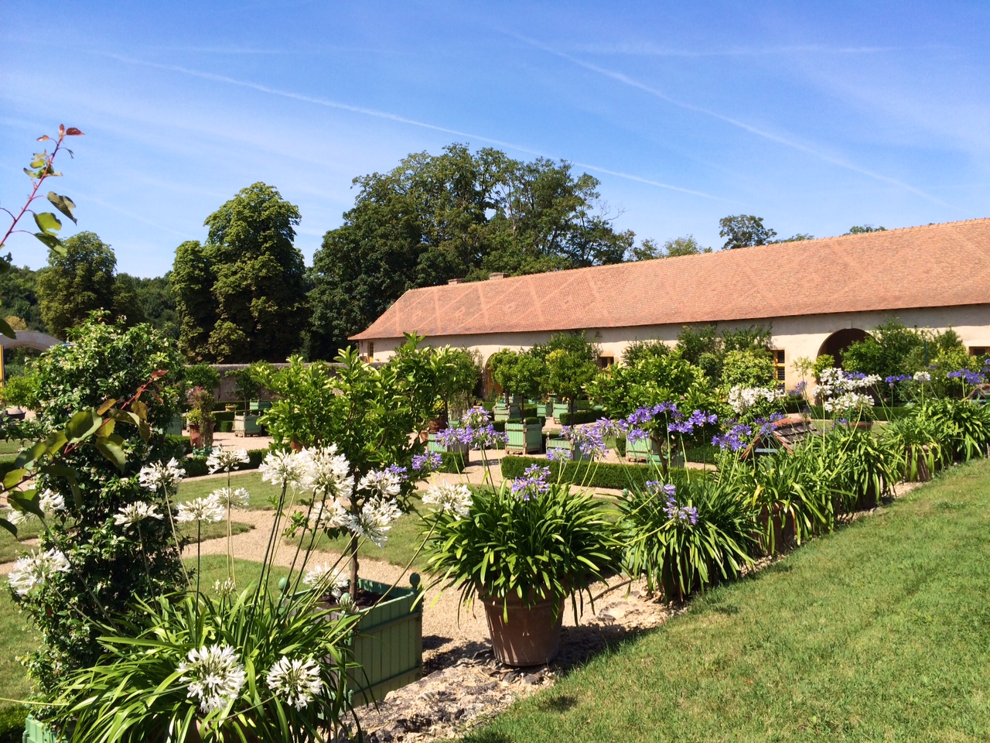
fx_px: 858
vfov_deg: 46.8
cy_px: 372
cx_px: 495
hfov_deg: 60.0
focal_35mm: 30
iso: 32
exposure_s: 1/1709
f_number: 2.2
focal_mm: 4.12
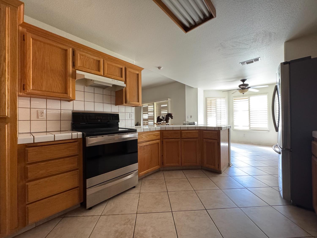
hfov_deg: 102.1
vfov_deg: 85.7
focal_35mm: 14
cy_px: 119
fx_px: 128
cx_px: 158
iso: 640
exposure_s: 1/60
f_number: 2.2
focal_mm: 2.22
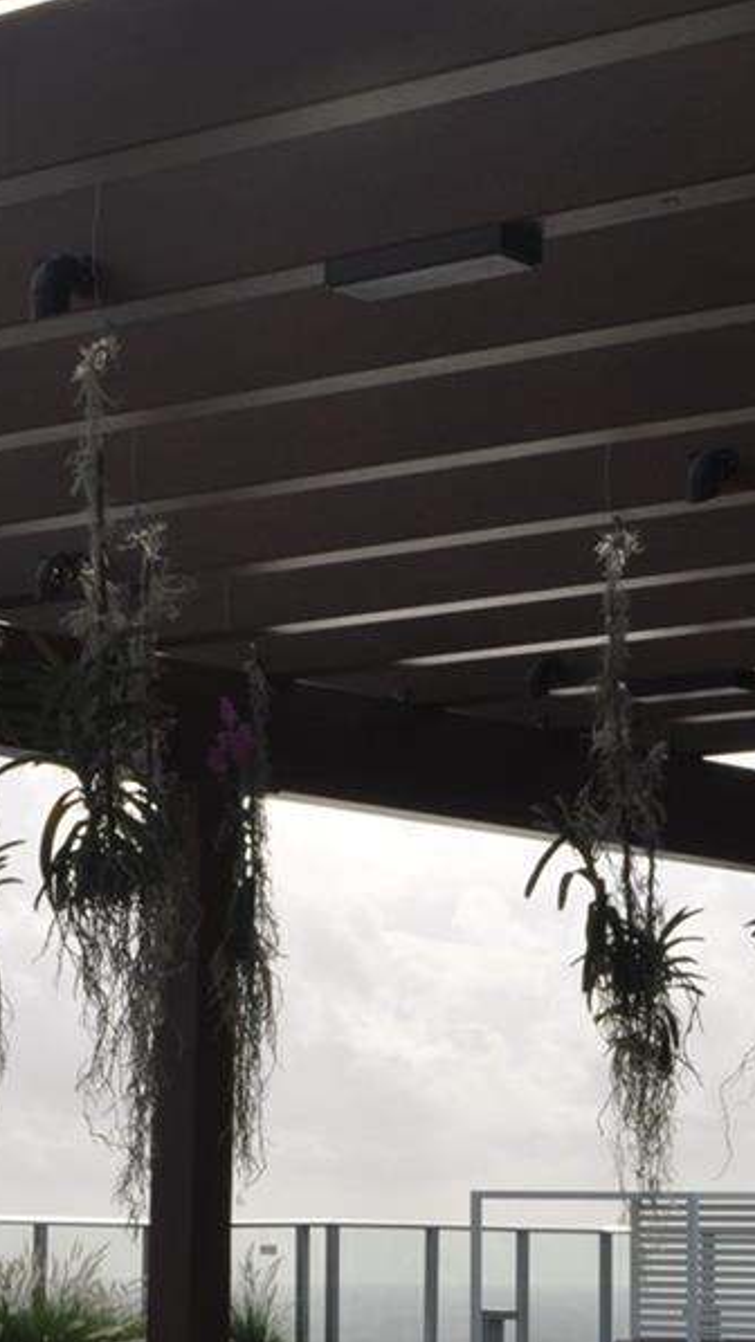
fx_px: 3593
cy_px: 1079
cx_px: 380
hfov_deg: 12.0
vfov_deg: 20.9
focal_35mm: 101
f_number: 18
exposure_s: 1/200
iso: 200
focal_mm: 24
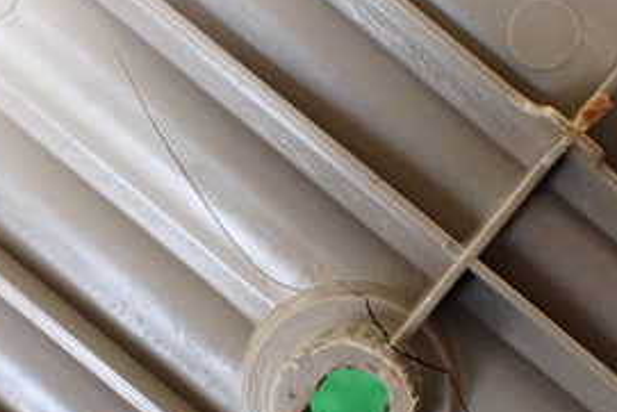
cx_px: 360
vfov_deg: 19.5
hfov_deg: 29.2
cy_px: 357
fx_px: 1183
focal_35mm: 69
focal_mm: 5.4
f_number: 2.3
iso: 400
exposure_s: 1/125
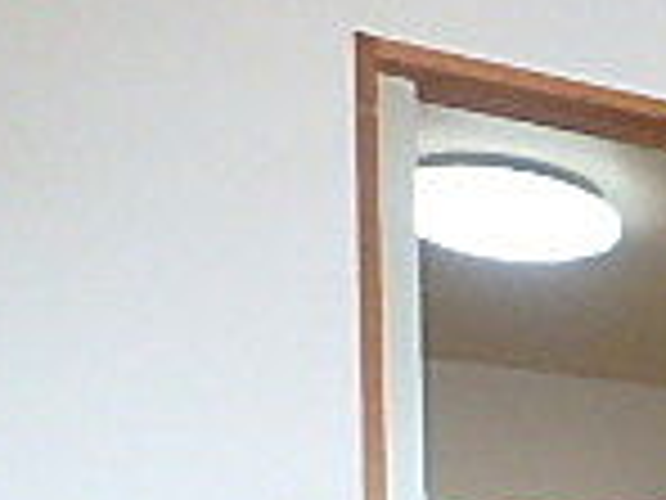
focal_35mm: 91
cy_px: 955
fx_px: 1751
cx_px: 1305
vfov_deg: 14.0
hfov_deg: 16.6
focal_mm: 3.7
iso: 800
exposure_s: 1/50
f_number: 3.5
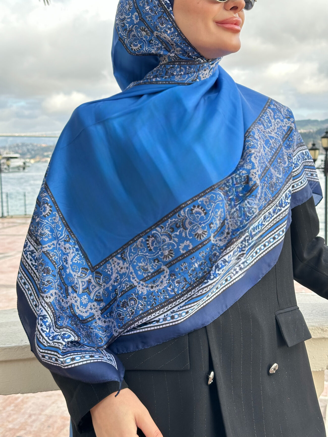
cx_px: 164
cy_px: 218
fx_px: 606
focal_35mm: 48
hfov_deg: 30.3
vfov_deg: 39.7
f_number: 1.78
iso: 64
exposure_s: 1/428
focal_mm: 6.86
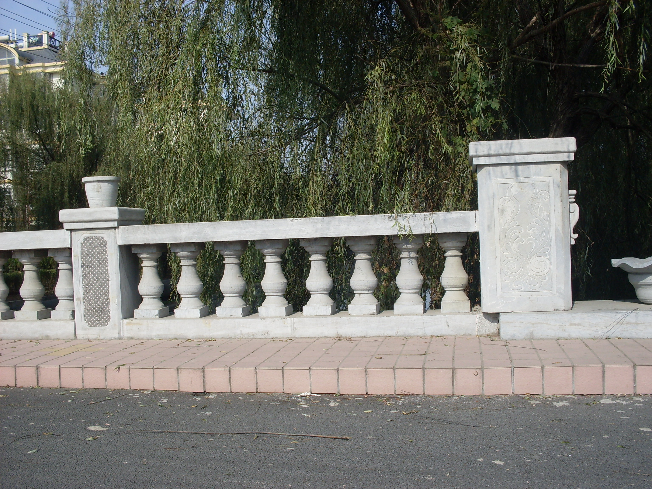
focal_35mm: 38
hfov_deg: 49.0
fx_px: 716
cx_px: 326
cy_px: 244
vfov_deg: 37.7
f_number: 8.4
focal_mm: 6.3
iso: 80
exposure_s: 1/180
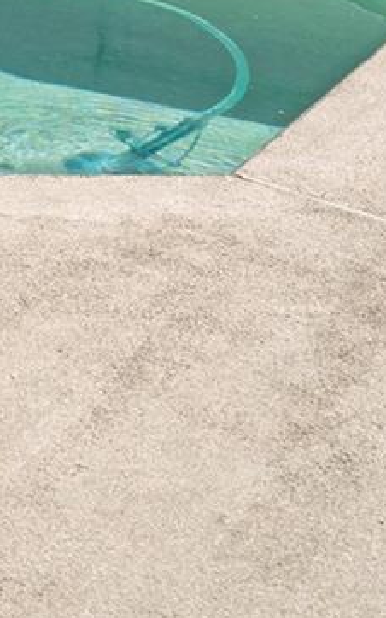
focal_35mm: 63
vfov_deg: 25.5
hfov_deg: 15.4
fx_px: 1061
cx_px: -439
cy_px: -280
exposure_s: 1/100
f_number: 11
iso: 200
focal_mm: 14
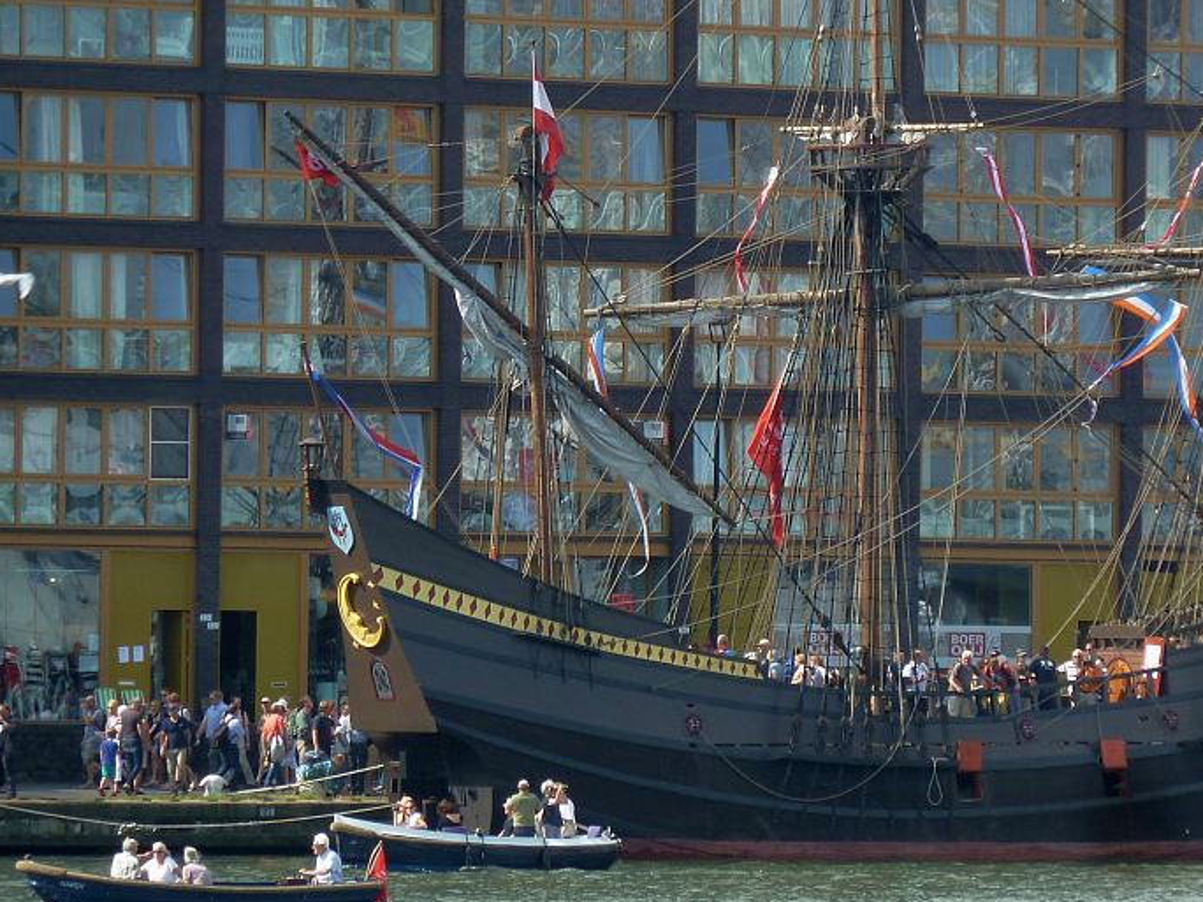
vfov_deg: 3.8
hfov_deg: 5.1
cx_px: 855
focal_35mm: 389
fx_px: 13519
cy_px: 361
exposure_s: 1/160
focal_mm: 42.6
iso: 80
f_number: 4.7
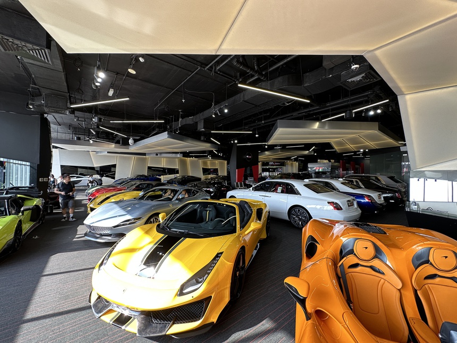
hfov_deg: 102.1
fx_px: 185
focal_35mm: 14
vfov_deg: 85.7
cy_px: 172
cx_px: 228
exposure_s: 1/100
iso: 50
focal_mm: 2.22
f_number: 2.2
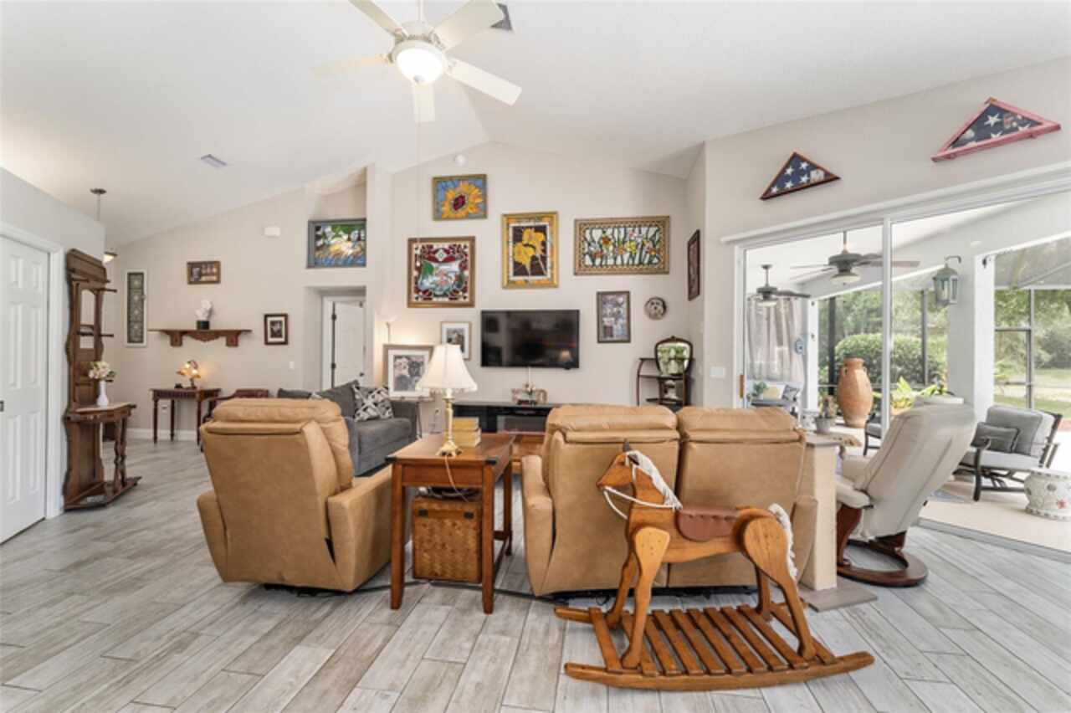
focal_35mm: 14
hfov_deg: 104.3
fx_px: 416
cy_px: 356
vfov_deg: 81.1
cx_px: 536
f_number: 7.1
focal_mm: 14
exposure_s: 1/10
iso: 320
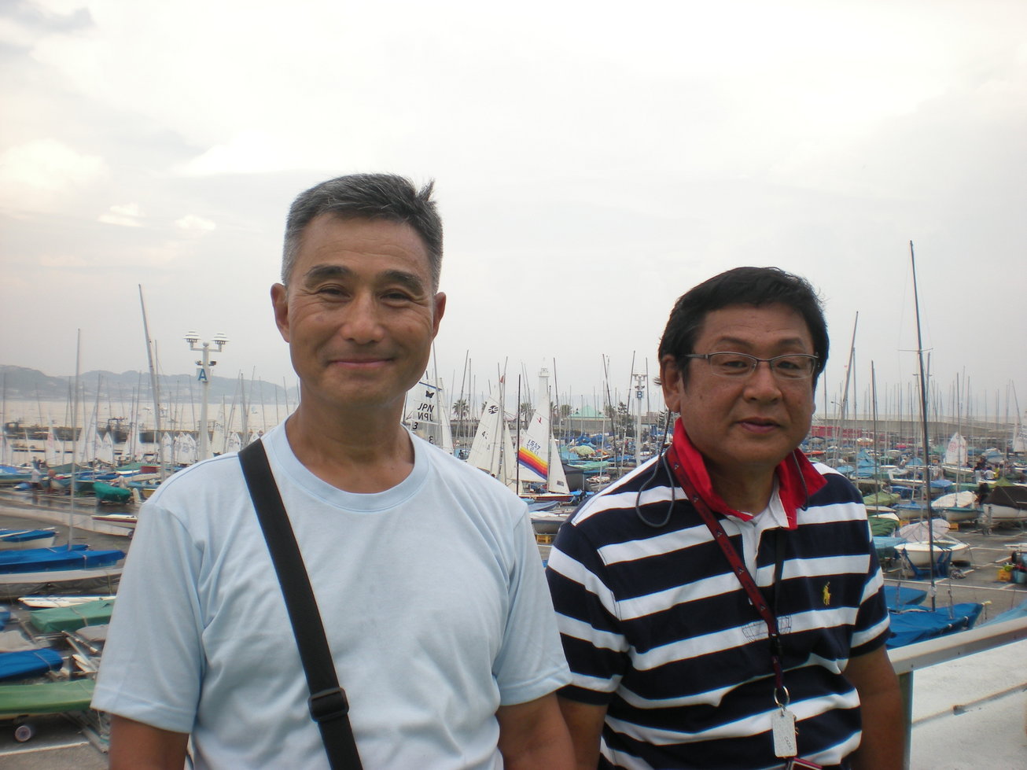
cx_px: 514
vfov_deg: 37.7
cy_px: 385
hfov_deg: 49.0
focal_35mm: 38
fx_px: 1127
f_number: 4.6
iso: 64
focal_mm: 6.3
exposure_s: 1/152
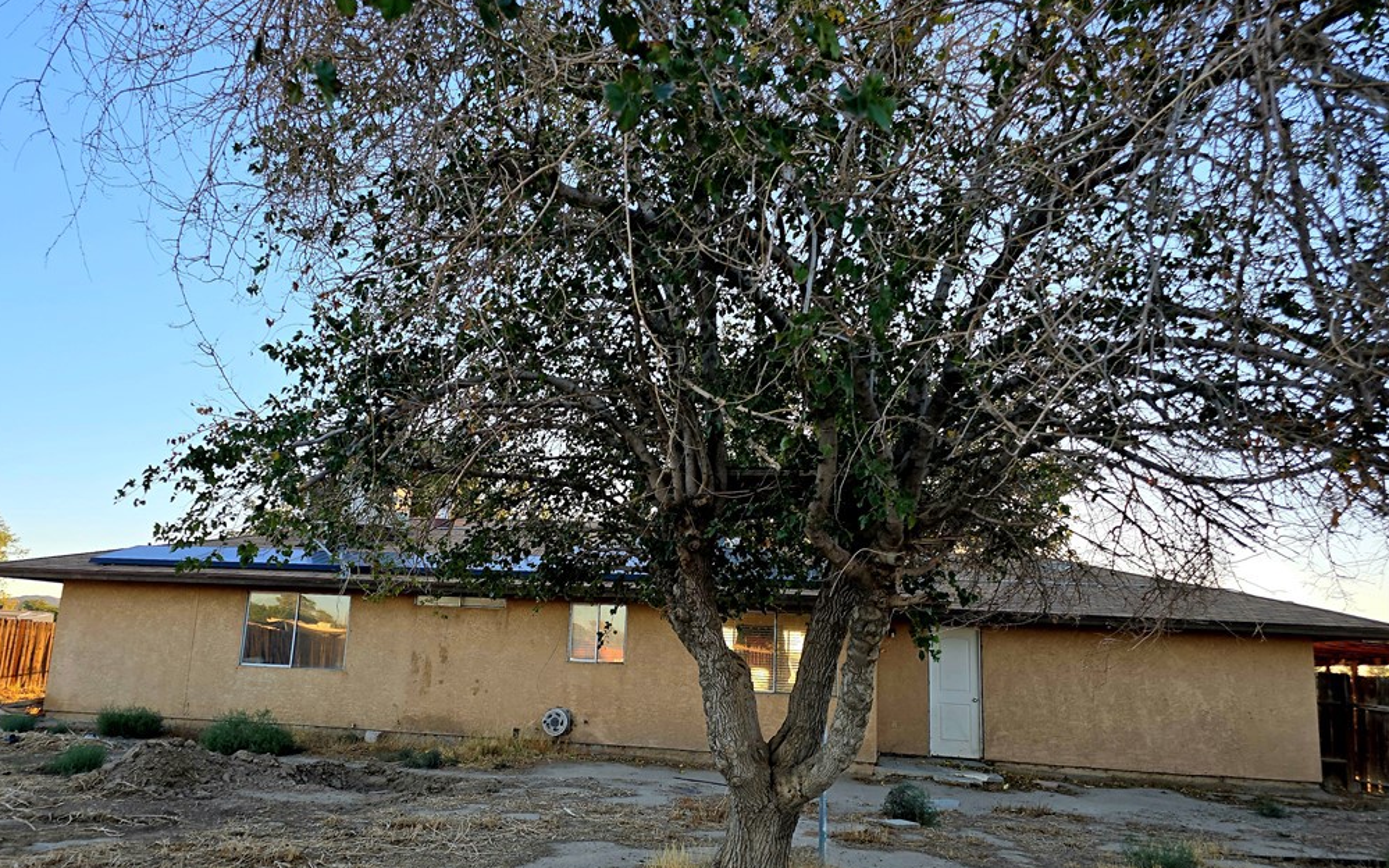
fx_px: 946
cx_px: 680
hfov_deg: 72.5
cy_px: 485
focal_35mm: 25
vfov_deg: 49.2
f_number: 1.7
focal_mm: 6.3
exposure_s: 1/185
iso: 12
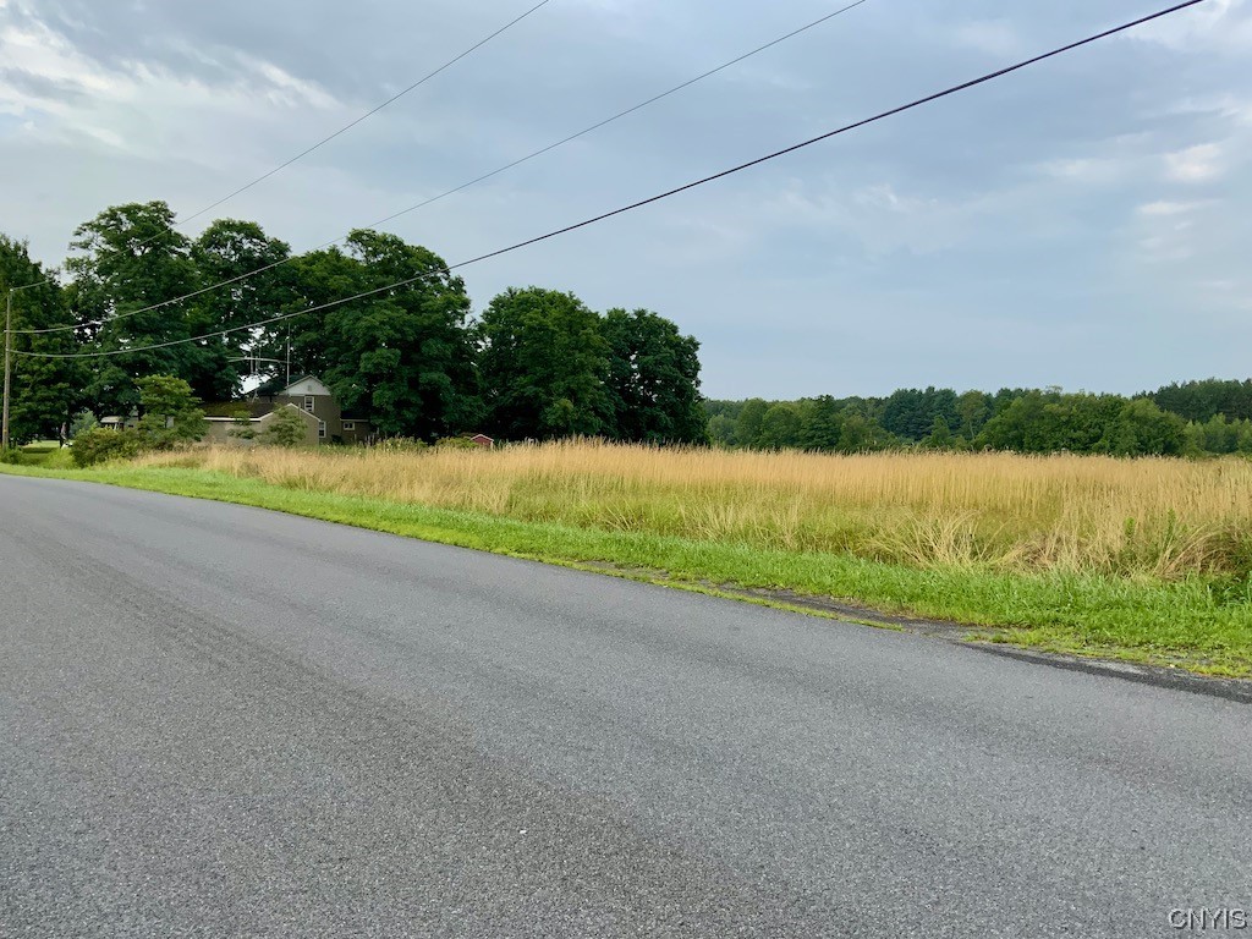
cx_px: 626
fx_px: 1049
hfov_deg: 61.7
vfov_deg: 48.2
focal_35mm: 29
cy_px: 470
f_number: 1.8
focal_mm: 3
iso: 16
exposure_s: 1/842
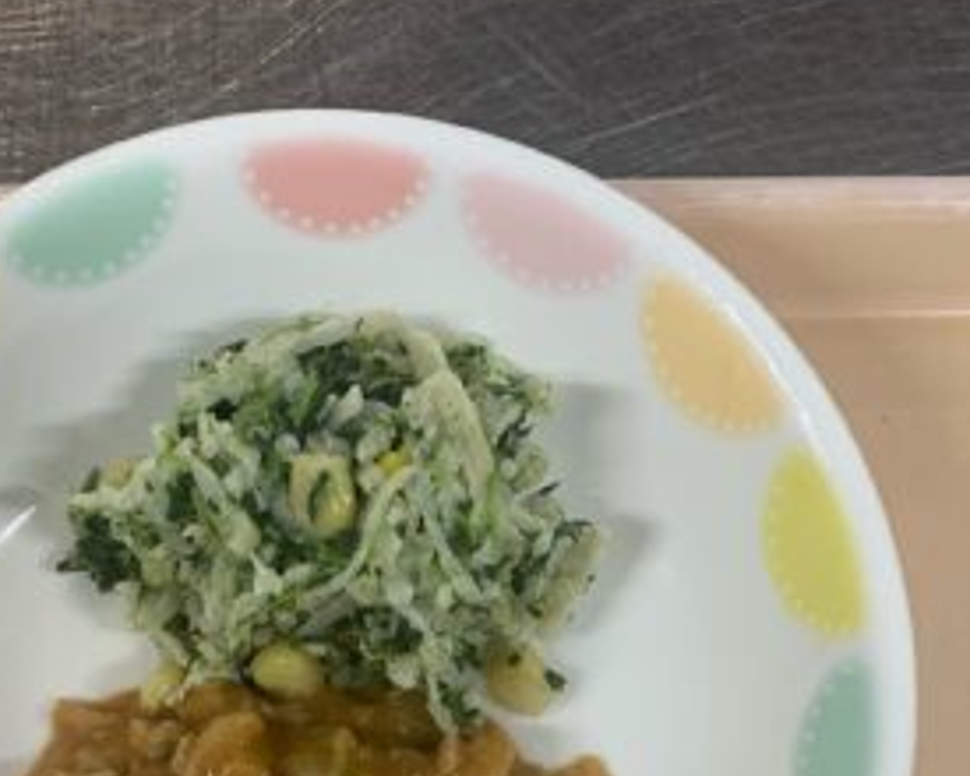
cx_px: 317
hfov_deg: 26.6
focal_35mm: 71
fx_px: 2038
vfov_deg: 20.0
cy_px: 966
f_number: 1.8
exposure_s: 1/60
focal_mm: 4.25
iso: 64
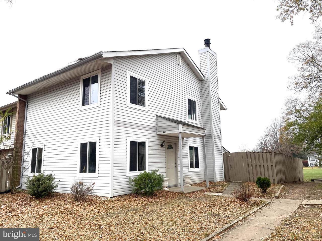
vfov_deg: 53.1
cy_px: 120
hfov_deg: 67.3
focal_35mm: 26
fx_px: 242
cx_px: 161
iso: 32
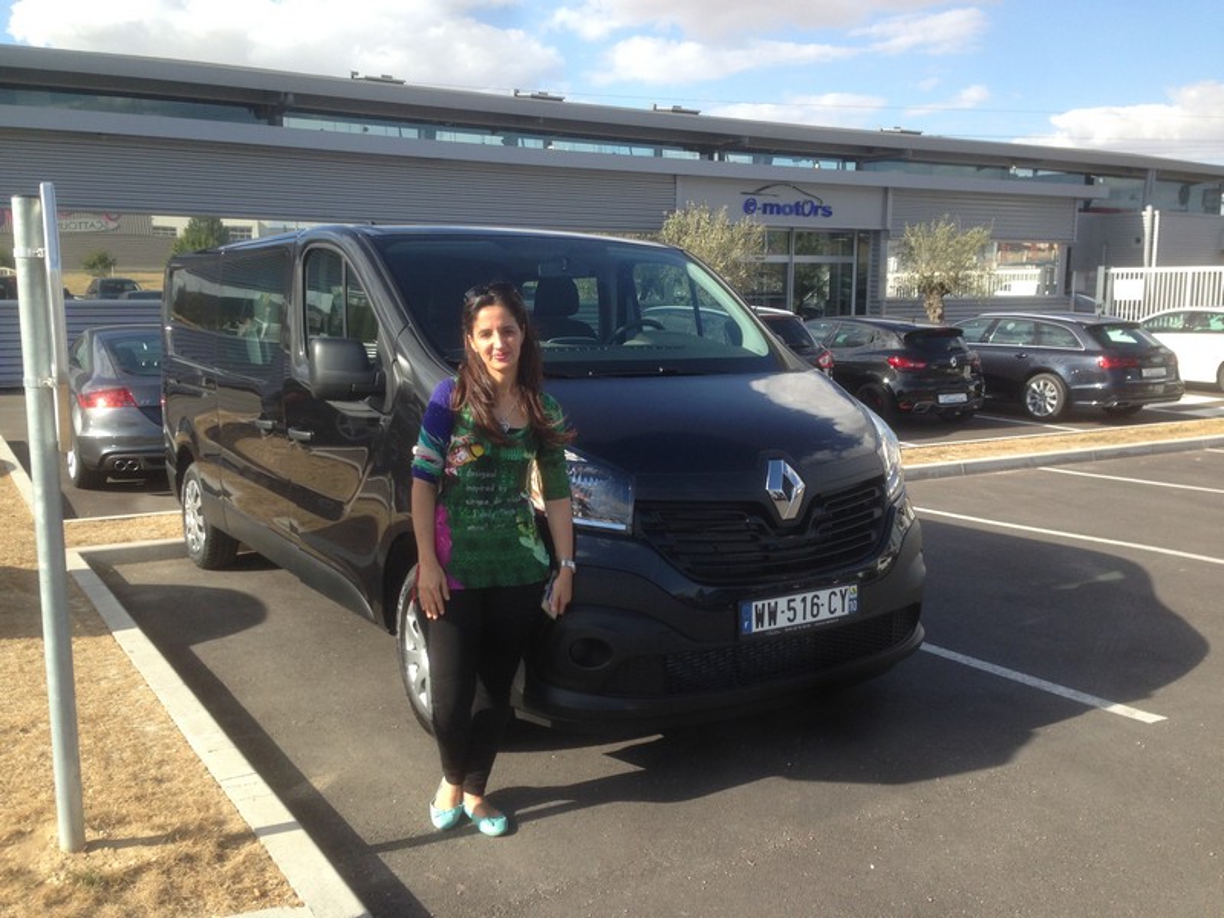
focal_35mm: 33
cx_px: 612
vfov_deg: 42.9
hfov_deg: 55.4
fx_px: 1167
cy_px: 459
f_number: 2.4
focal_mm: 4.12
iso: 50
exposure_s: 1/695
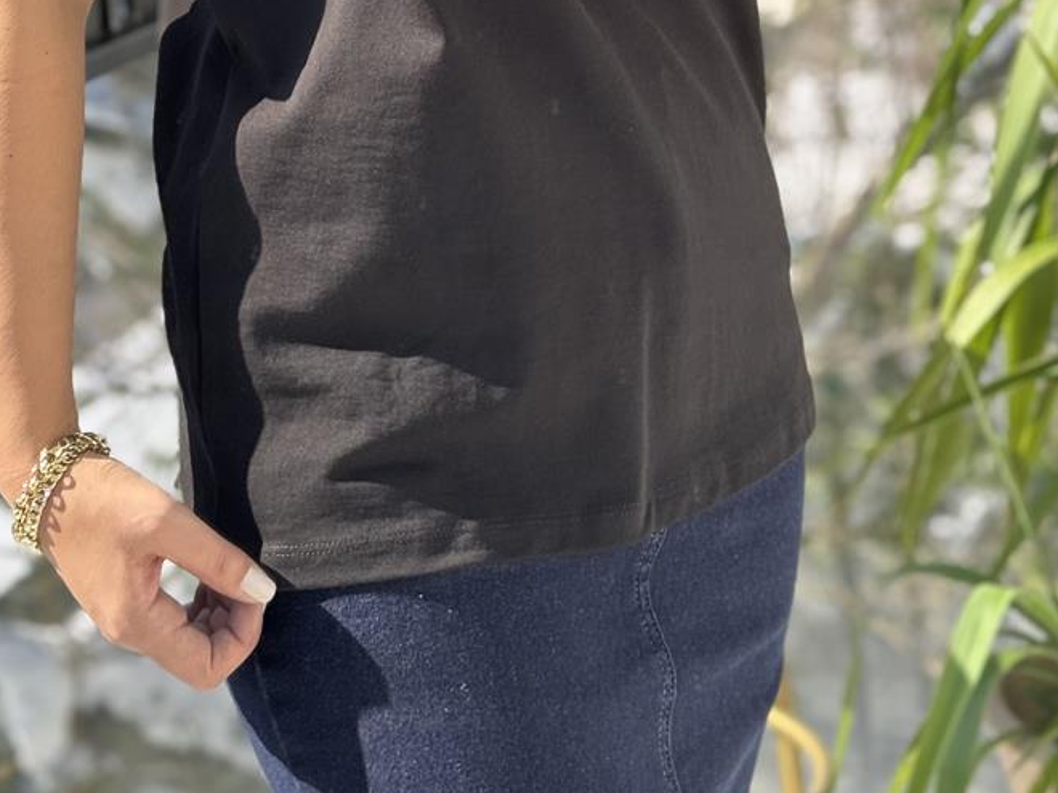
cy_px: -198
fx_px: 2965
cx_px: 516
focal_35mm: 97
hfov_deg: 20.2
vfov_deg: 14.7
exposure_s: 1/522
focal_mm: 6.76
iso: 64
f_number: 1.78
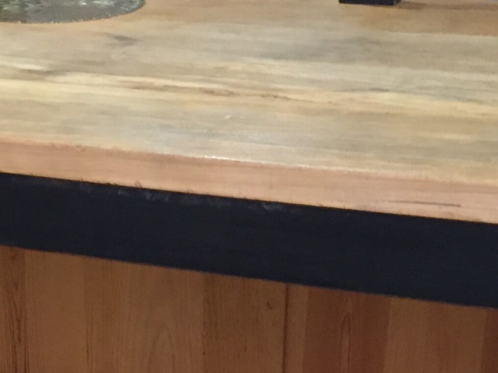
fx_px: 1338
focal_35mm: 93
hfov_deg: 20.6
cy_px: 492
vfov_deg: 15.1
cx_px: 44
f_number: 2.2
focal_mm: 4.15
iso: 250
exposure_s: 1/33
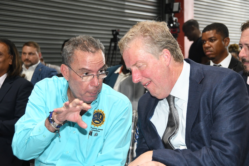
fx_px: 581
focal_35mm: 84
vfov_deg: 16.2
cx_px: 124
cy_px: 83
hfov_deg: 24.2
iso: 1600
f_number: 5.6
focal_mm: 56
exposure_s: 1/200
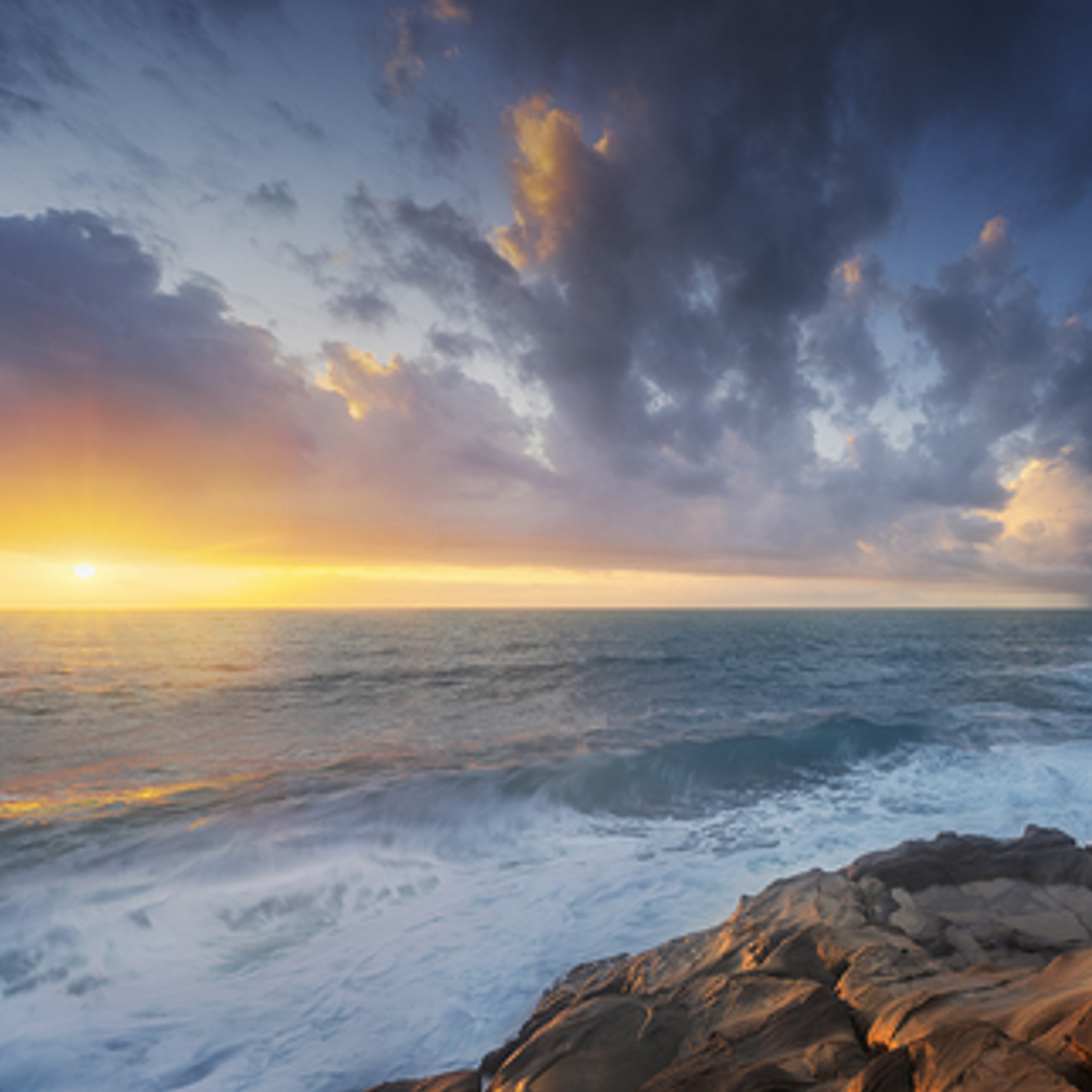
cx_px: 905
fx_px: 678
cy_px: 644
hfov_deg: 68.5
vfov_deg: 77.0
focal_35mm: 19
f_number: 14
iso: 50
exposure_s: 1/4
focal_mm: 12
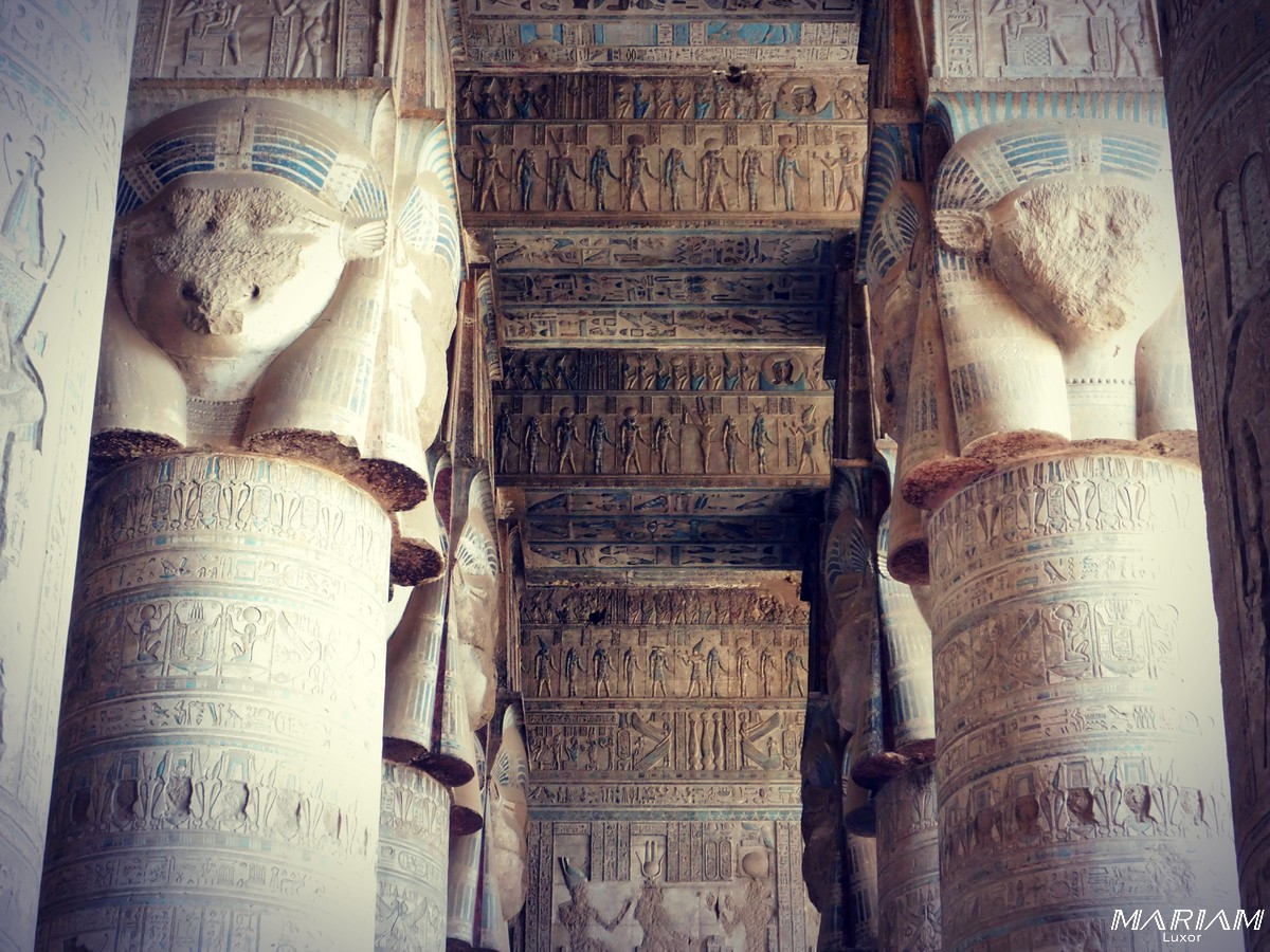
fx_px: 2421
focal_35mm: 66
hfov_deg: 29.4
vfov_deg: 22.3
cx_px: 635
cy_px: 476
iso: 400
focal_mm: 11.7
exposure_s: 1/25
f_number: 4.2
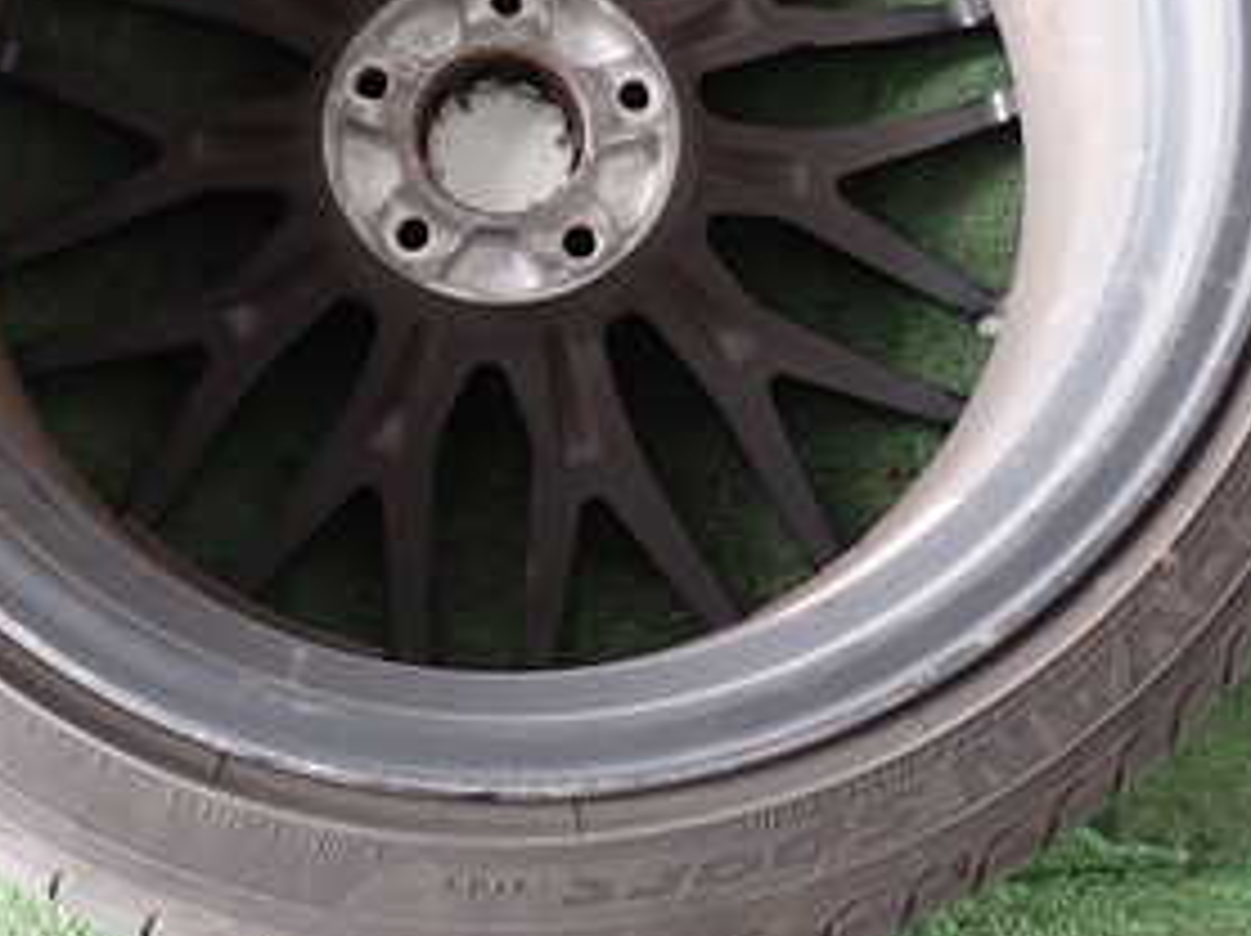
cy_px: 112
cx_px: 508
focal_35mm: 54
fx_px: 1950
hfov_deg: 35.5
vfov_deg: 26.2
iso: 200
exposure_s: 1/50
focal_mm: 4.5
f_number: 2
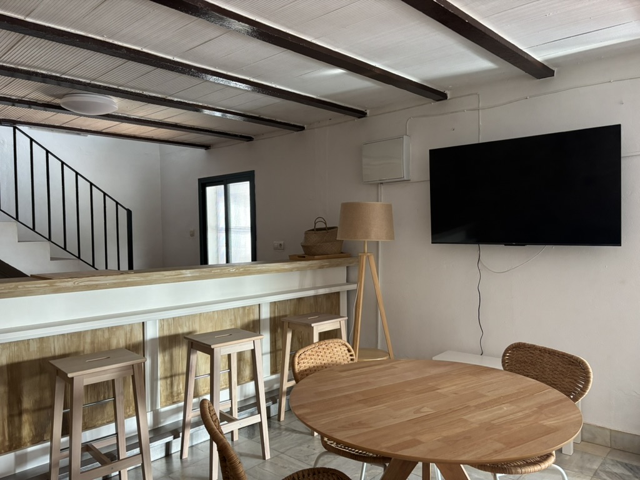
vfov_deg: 53.1
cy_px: 240
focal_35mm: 26
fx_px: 481
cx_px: 320
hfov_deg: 67.3
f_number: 1.6
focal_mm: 5.96
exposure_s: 1/60
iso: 250
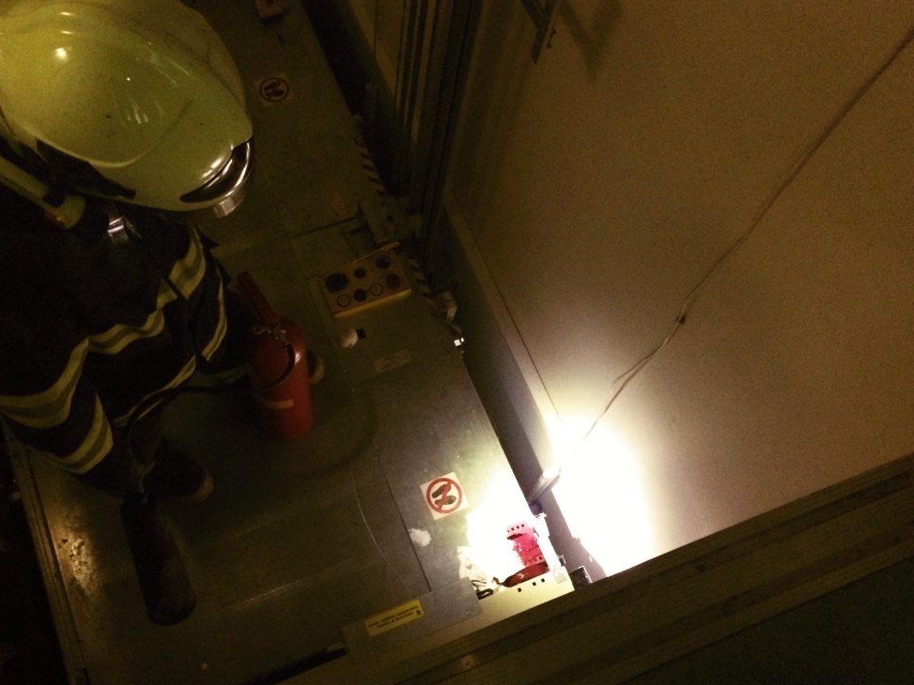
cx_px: 380
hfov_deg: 49.9
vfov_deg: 38.7
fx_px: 977
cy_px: 361
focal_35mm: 37
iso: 400
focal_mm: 4.12
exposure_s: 1/15
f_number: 2.2
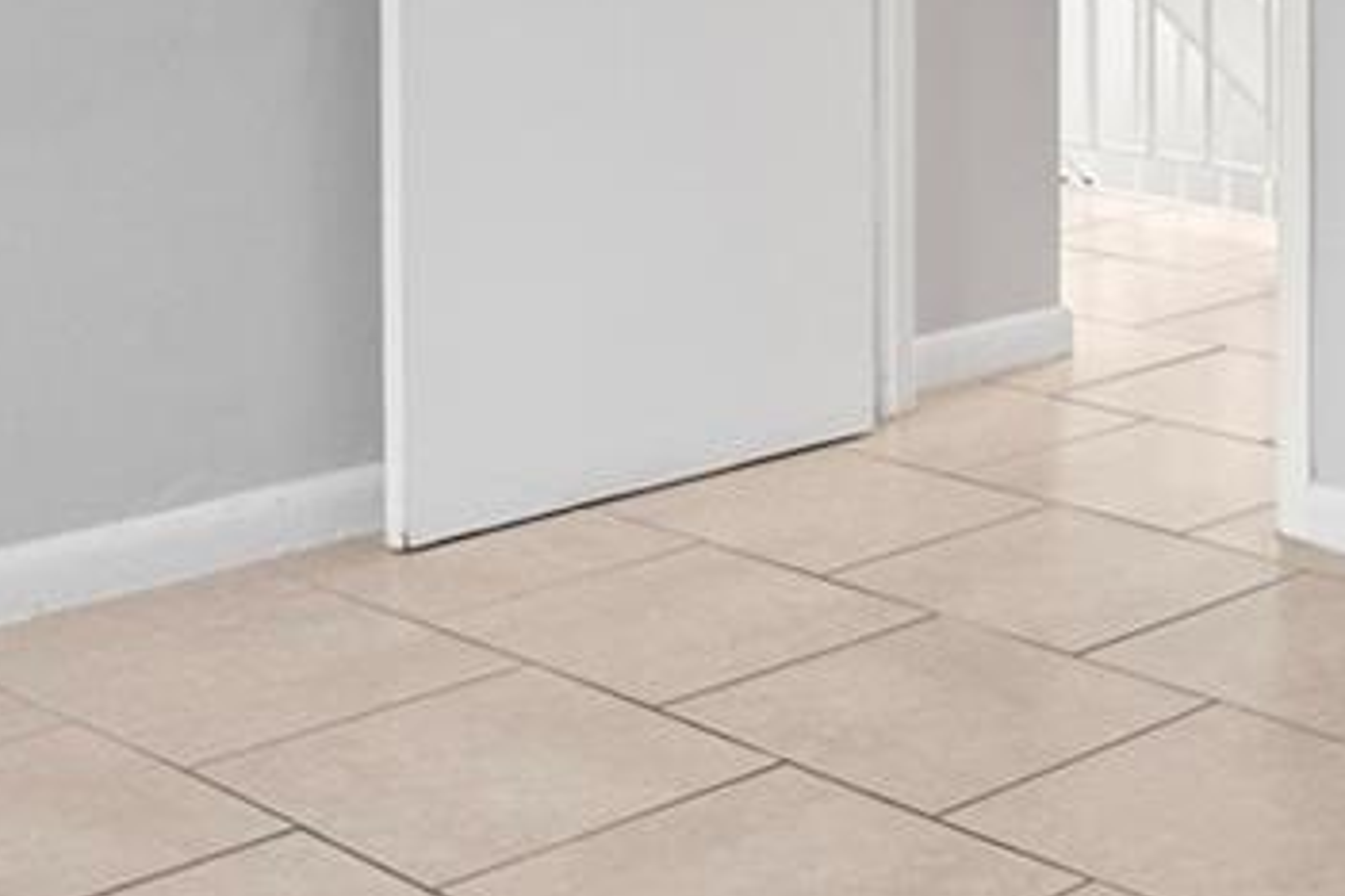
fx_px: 2727
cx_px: 1196
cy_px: -249
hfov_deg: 26.8
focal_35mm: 73
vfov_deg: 17.6
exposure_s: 1/3
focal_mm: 16
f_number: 9
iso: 800
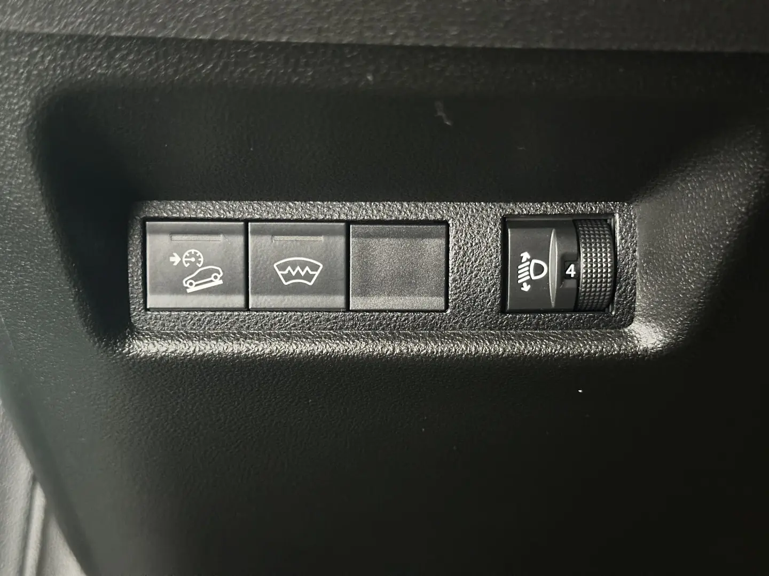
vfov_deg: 30.3
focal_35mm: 48
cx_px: 384
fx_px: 1066
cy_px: 288
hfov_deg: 39.7
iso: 1600
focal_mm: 6.86
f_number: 1.78
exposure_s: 1/17
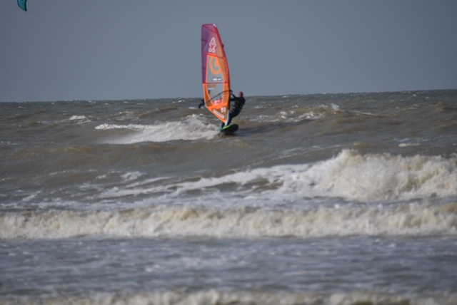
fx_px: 4193
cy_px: 152
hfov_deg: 6.2
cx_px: 228
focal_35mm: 330
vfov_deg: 4.2
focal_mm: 220
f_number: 5.6
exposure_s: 1/1500
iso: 100
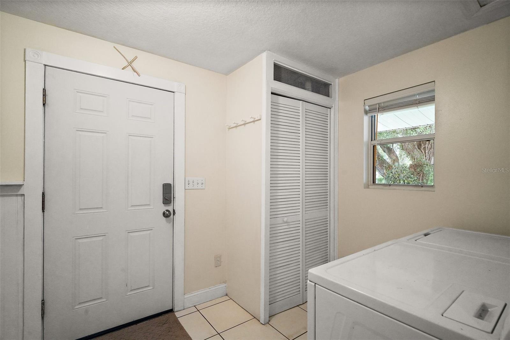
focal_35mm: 16
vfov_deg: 73.7
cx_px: 255
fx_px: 227
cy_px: 170
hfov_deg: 96.7
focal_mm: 16
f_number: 8
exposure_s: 1/20
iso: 1600
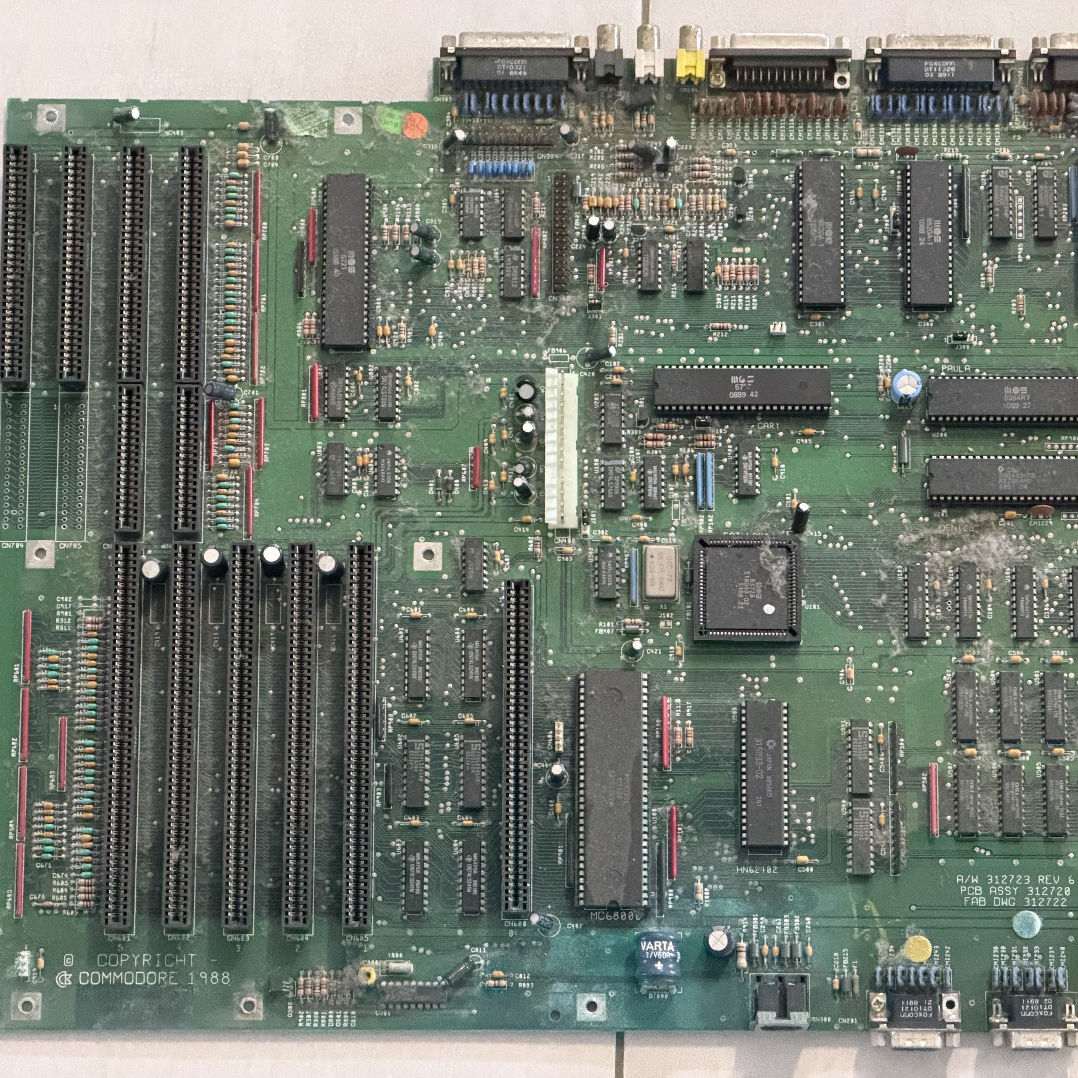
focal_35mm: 118
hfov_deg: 14.8
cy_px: 539
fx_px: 4157
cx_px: 610
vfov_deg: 14.8
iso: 1250
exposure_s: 1/25
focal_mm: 16.89
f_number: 2.8
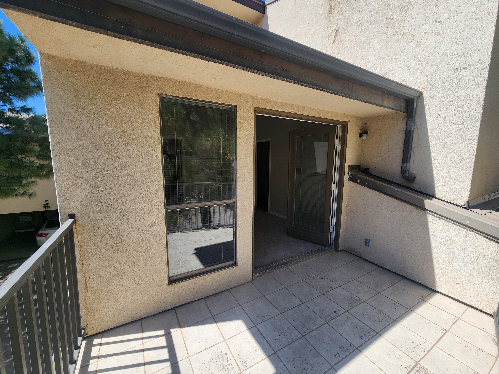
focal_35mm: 13
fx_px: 187
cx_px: 250
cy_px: 187
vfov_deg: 89.9
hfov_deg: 106.2
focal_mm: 2.2
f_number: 2.2
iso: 50
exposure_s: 1/1332
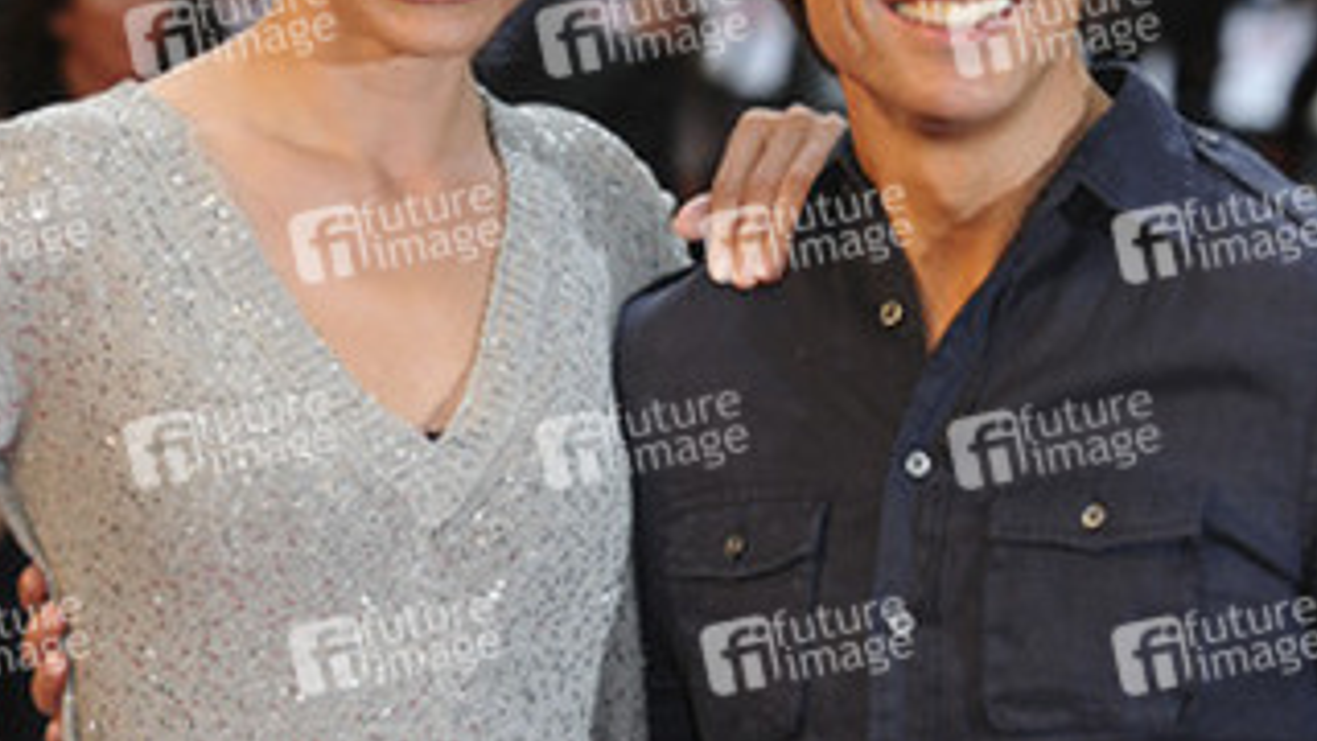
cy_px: 132
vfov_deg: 6.0
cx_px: 696
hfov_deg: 10.6
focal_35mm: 203
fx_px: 7089
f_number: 5
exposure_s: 1/200
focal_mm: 92
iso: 320
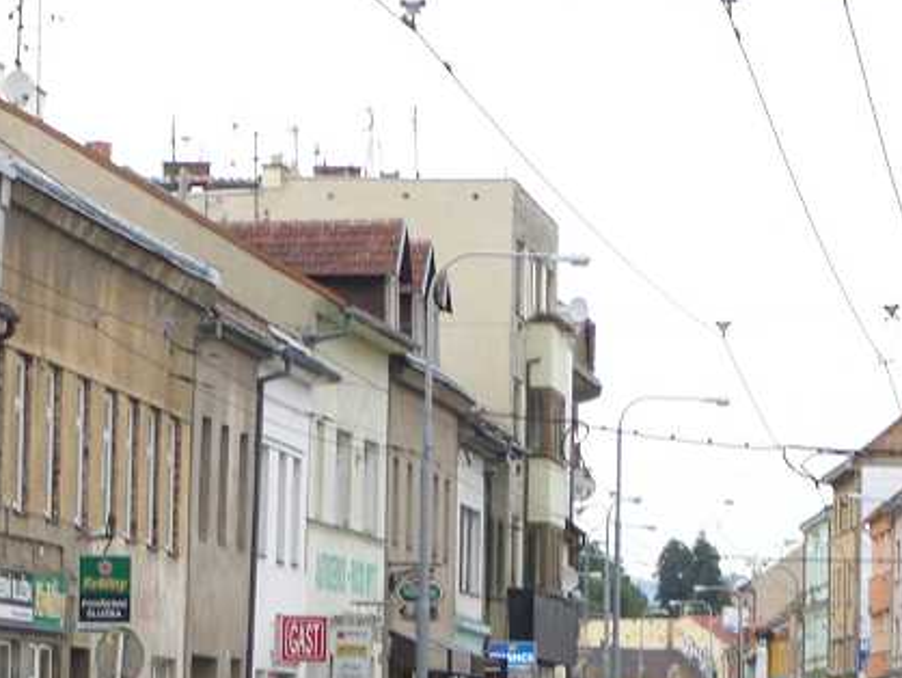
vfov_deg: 6.8
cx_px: 337
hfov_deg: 9.1
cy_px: 624
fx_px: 5684
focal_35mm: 218
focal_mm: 18.9
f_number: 5.4
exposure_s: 1/100
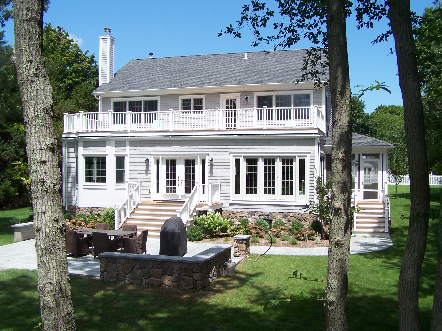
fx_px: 485
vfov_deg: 37.7
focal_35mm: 38
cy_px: 166
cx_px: 221
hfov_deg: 49.0
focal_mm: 6.3
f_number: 4
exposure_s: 1/750
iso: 80
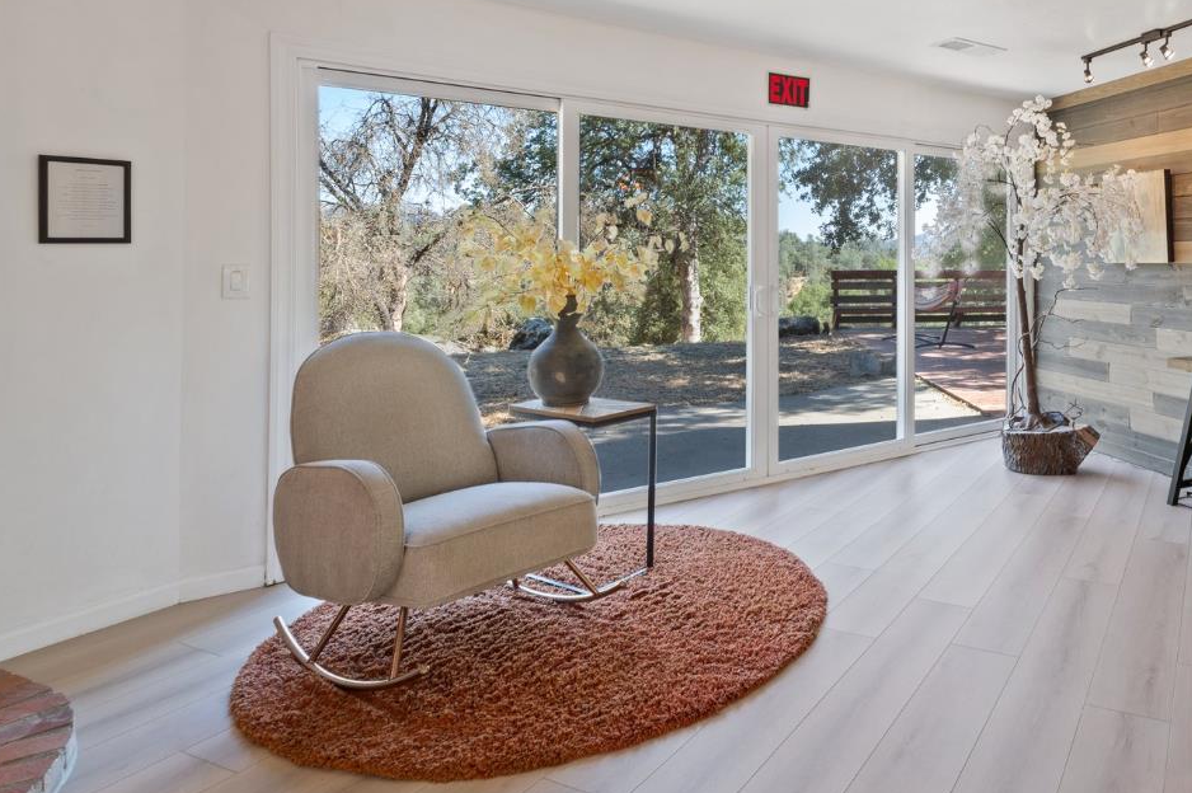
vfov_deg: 51.6
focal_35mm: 24
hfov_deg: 69.4
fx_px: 794
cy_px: 234
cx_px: 878
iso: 100
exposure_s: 1/2
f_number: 8
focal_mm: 10
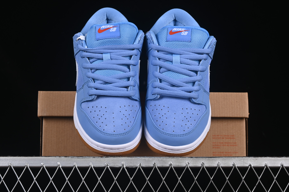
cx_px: 144
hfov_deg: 27.0
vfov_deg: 18.2
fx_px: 602
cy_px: 96
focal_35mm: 75
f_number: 8
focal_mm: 50
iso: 160
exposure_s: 1/80
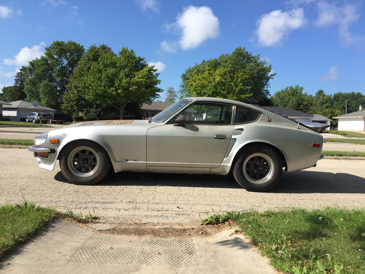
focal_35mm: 29
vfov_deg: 48.2
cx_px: 182
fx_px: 306
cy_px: 137
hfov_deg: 61.7
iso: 32
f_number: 2.2
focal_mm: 4.15
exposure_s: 1/1582
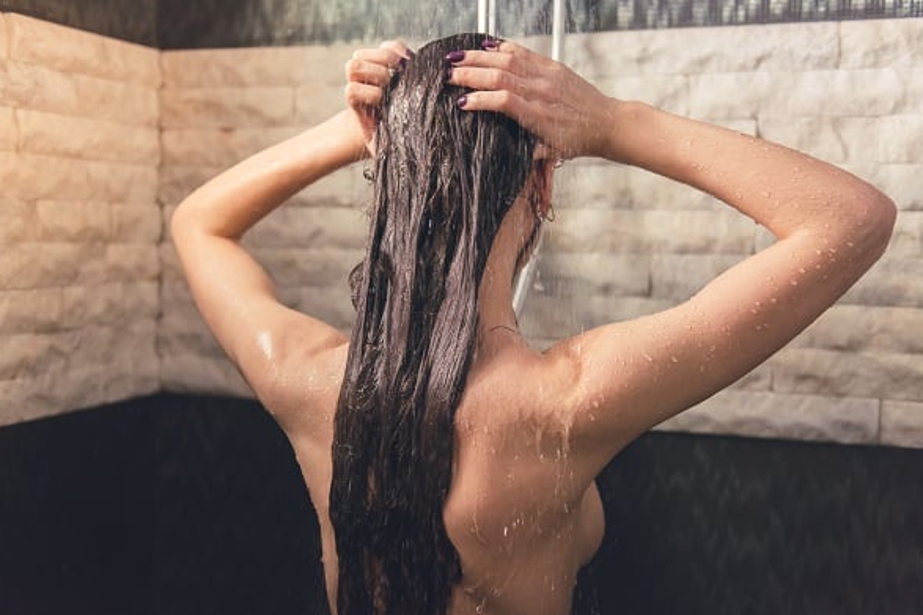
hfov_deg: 43.6
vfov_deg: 29.8
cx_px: 458
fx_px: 1153
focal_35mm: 45
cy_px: 311
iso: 1250
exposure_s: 1/250
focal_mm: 44
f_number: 2.8
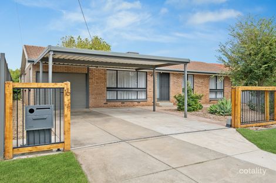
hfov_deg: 67.4
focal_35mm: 27
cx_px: 138
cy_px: 92
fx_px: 207
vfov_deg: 47.9
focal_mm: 27
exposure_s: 1/500
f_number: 8
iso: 200
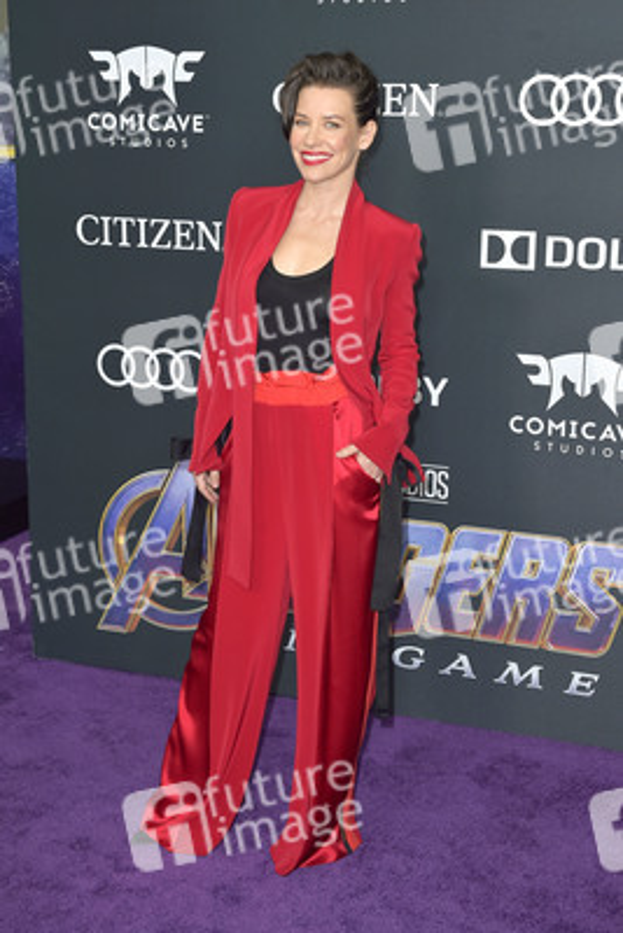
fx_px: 1245
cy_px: 466
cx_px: 312
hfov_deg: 28.1
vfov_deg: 41.1
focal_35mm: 48
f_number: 5
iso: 250
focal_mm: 48
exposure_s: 1/250
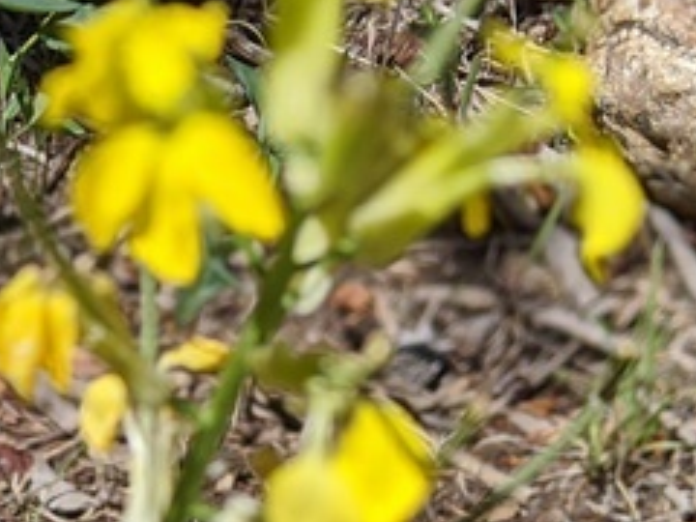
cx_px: -165
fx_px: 2312
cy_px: 858
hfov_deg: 16.3
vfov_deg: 12.1
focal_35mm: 115
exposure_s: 1/7812
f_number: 1.8
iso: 53
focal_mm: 4.44
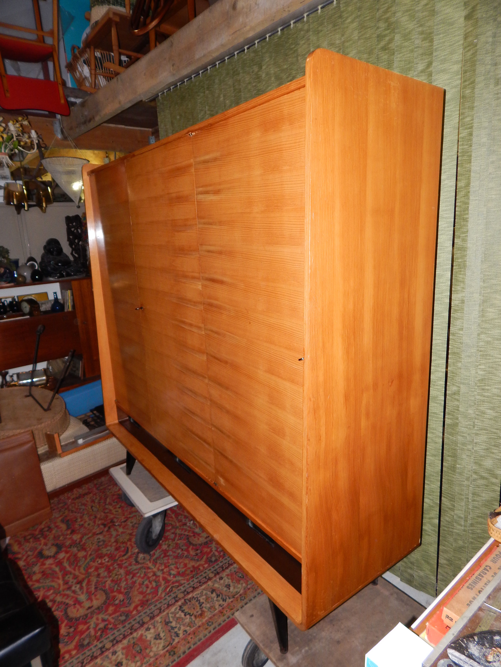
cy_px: 334
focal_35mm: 22
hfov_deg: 61.1
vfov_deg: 76.4
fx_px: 425
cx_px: 250
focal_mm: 4
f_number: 3
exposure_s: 1/30
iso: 200
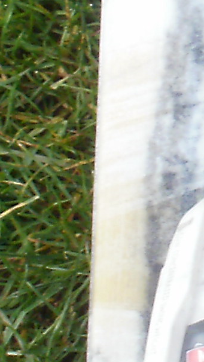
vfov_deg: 8.3
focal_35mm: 257
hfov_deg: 4.6
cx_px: 454
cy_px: -22
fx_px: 2471
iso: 100
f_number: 5.6
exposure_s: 1/125
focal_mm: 6.3
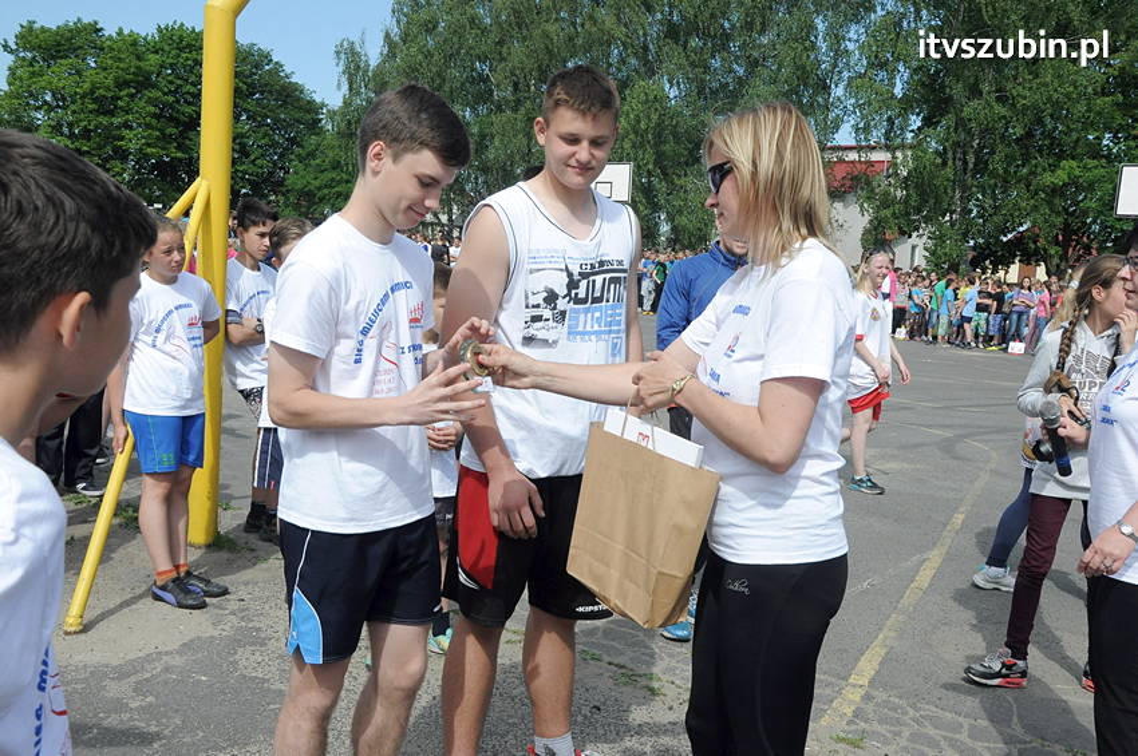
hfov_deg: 53.2
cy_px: 378
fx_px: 1137
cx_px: 569
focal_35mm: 36
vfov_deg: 36.8
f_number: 13
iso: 800
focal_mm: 24
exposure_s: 1/640
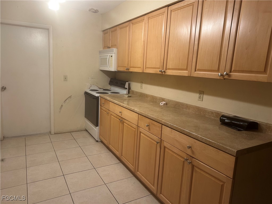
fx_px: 189
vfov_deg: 56.8
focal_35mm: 24
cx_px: 136
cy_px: 102
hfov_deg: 71.6
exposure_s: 1/60
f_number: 1.78
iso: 160
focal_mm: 6.86
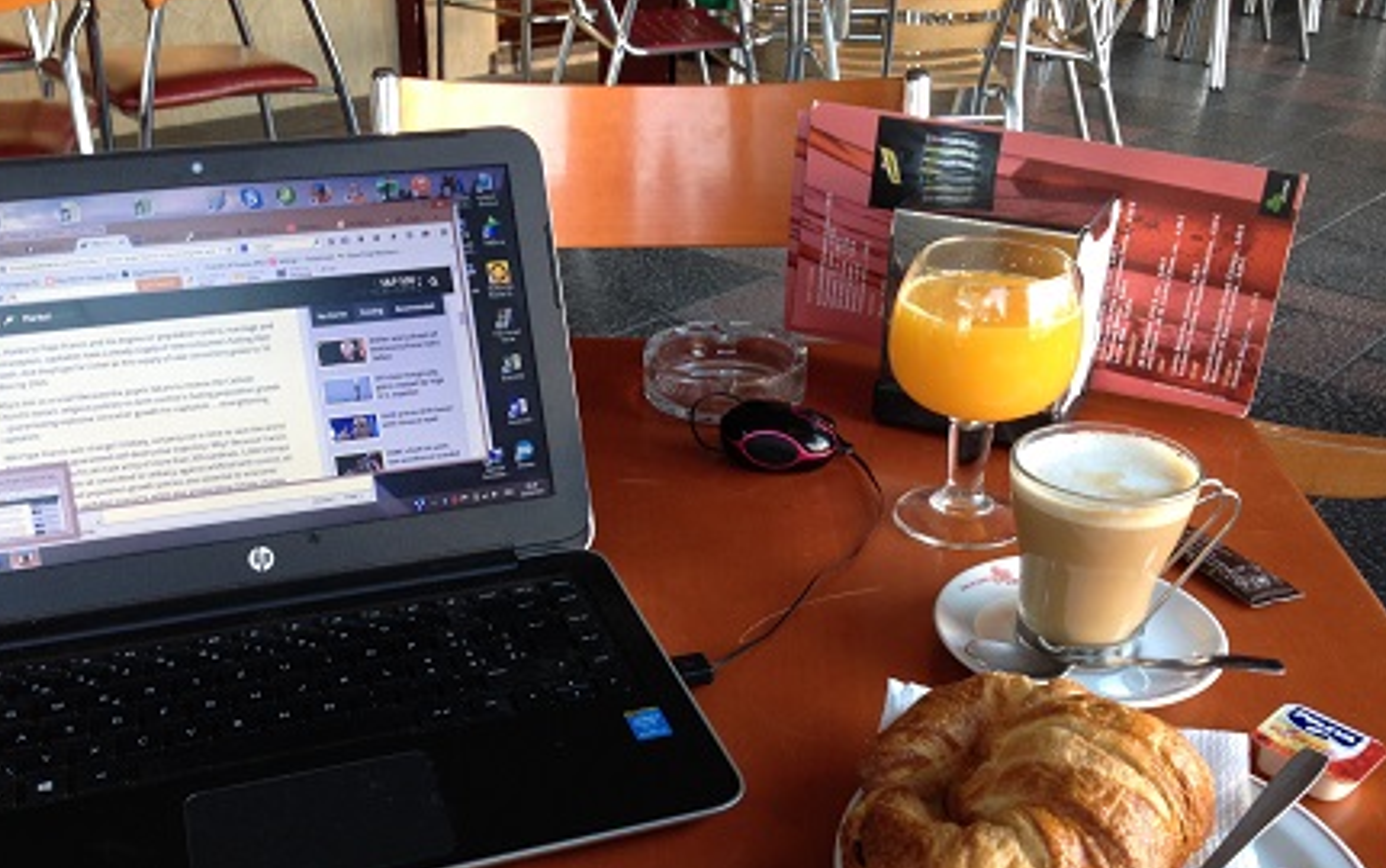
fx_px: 1625
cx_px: 656
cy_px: 567
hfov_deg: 46.2
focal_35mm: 43
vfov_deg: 29.7
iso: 50
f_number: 2.4
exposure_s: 1/24
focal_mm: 4.28
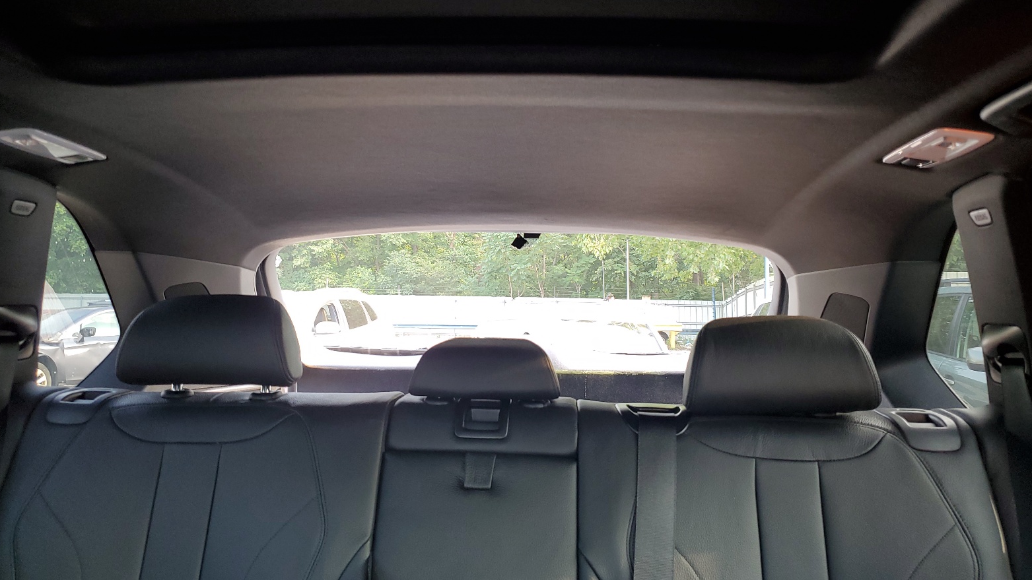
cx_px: 508
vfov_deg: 40.1
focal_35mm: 29
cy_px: 247
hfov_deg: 66.1
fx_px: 794
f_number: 1.5
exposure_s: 1/60.2
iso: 65
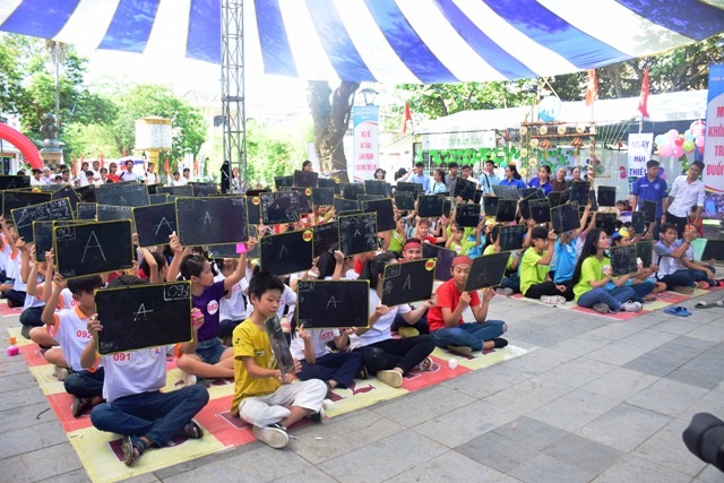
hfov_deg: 67.4
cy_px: 242
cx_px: 362
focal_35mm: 27
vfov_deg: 48.0
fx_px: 543
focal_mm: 18
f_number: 5.6
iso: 250
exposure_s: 1/125
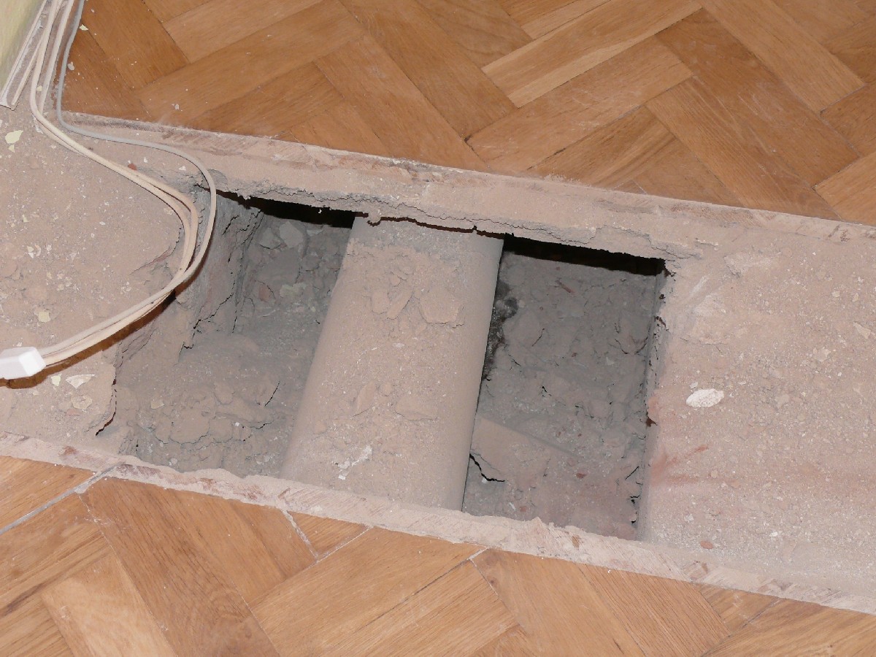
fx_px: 1442
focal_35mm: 57
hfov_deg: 33.8
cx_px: 438
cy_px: 328
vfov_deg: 25.7
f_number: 3.2
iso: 200
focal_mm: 9.9
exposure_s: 1/30
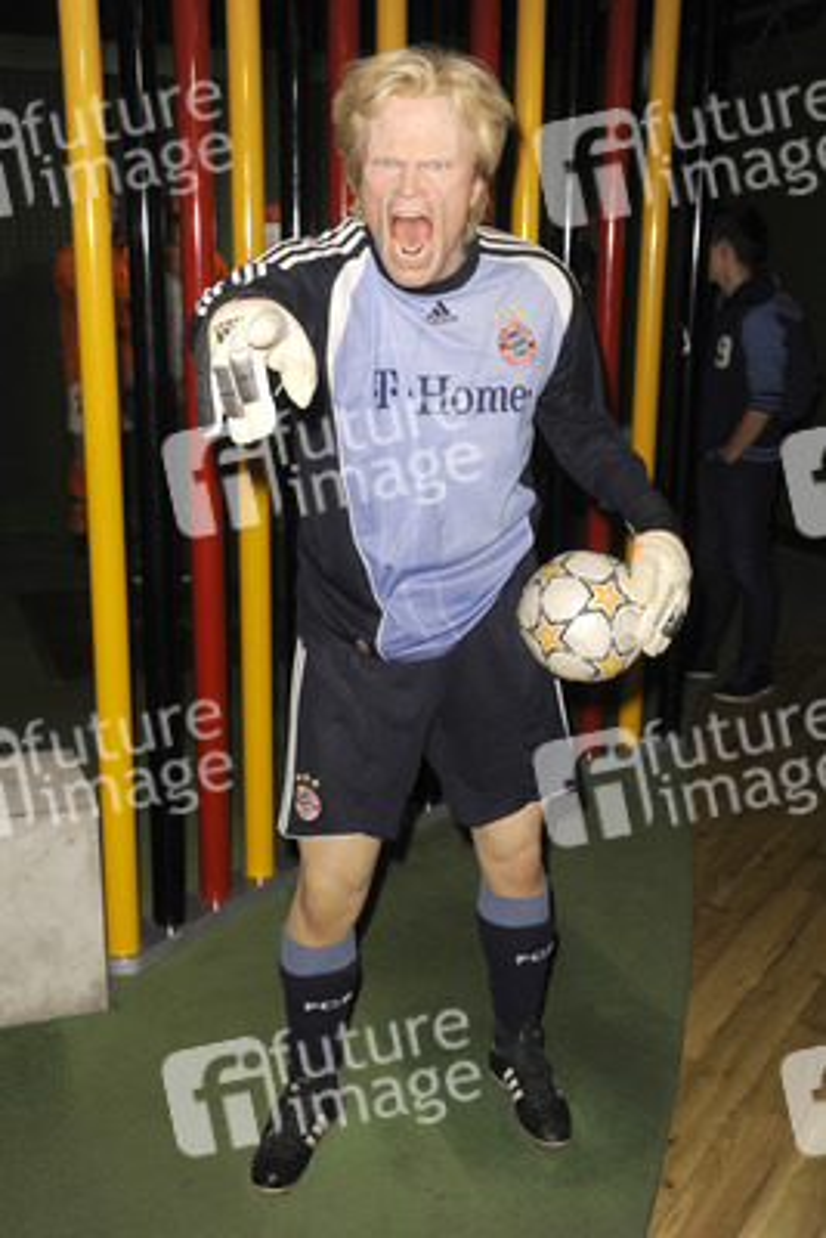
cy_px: 619
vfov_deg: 46.4
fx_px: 1444
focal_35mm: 42
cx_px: 413
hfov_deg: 31.9
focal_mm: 42
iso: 800
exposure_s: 1/100
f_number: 5.6
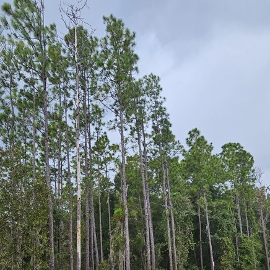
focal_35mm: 27
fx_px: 238
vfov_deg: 53.9
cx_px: 115
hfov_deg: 58.8
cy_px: 226
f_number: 2.2
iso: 50
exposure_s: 1/1008
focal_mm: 2.2
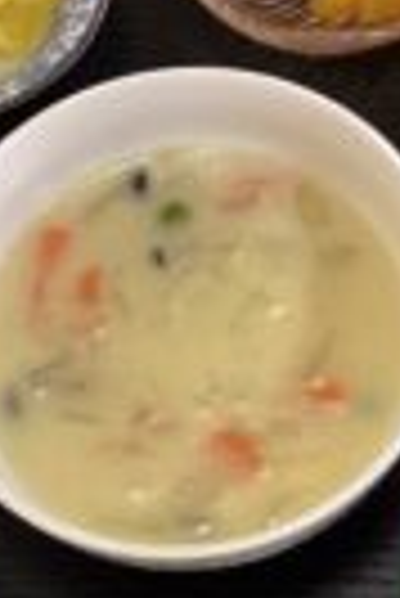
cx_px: 209
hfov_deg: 15.1
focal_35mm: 91
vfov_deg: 22.3
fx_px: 1513
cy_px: 348
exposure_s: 1/40
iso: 250
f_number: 2.4
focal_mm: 3.3
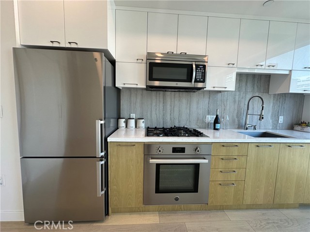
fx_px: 125
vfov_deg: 85.7
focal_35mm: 14
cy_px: 116
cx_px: 155
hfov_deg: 102.1
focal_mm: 2.22
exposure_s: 1/120
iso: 100
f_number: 2.2
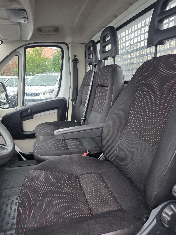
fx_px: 156
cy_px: 118
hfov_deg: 58.9
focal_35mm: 23
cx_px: 88
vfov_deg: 73.9
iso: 125
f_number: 1.7
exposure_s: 1/100
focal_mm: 6.25
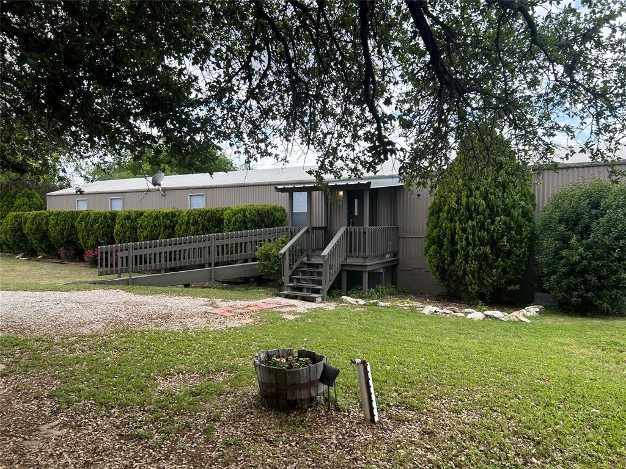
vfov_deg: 53.1
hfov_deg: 67.3
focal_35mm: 26
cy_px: 234
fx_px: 470
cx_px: 313
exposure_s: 1/1112
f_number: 1.5
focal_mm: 5.7
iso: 50
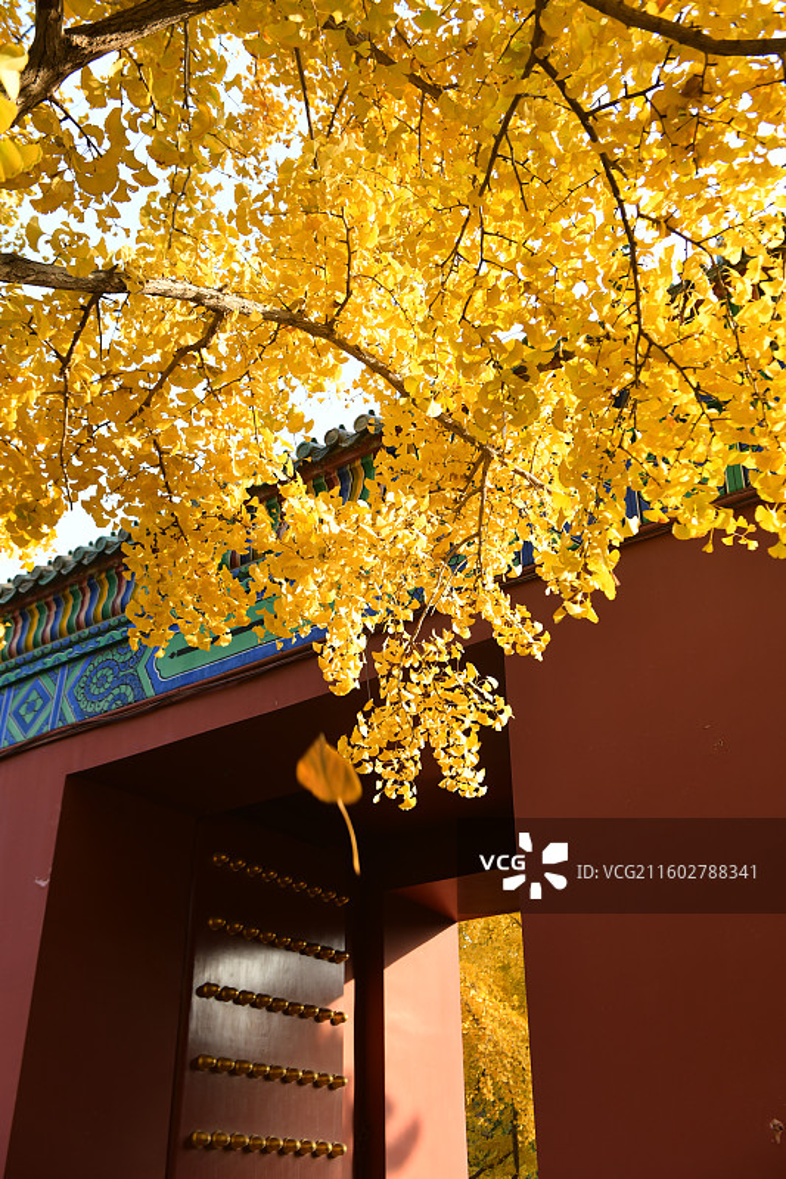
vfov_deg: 55.8
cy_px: 590
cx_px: 393
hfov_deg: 38.9
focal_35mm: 34
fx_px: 1114
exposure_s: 1/200
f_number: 5
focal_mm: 34
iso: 250
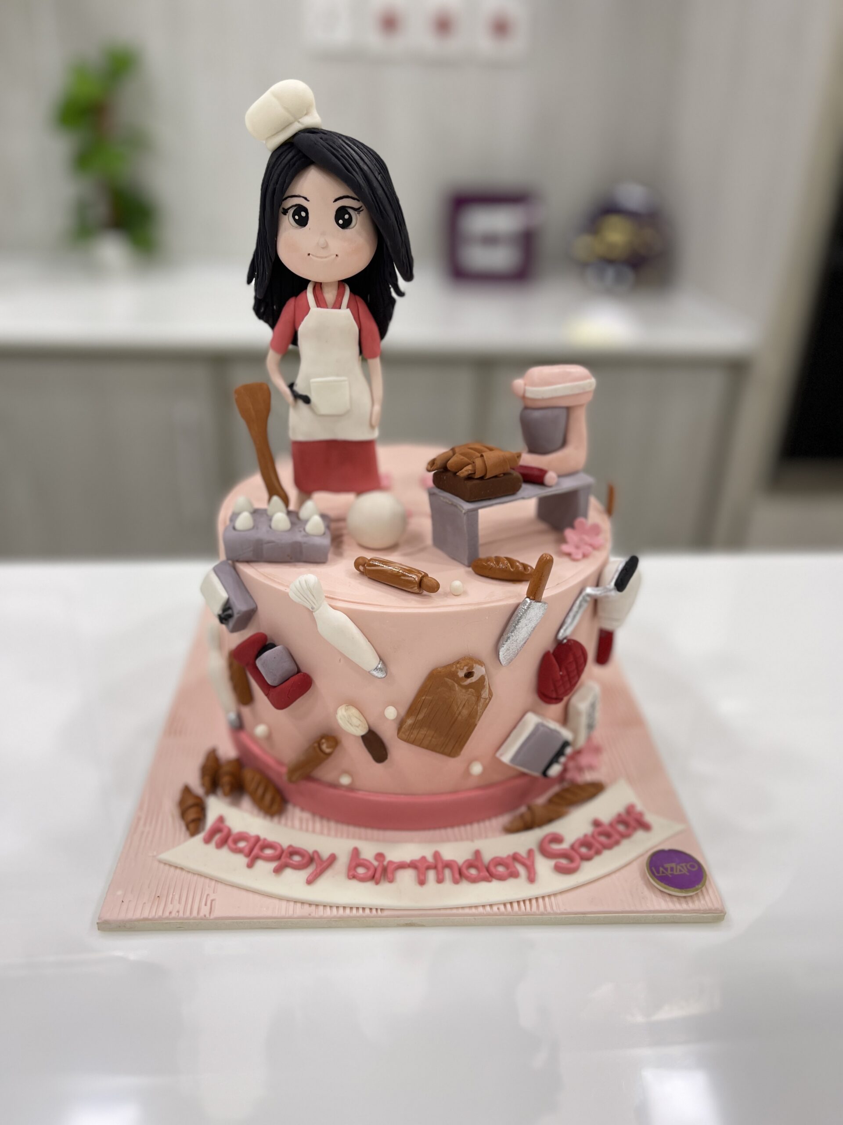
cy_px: 562
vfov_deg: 67.3
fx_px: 844
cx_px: 422
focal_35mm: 26
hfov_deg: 53.1
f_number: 1.6
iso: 64
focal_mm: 5.1
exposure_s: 1/121
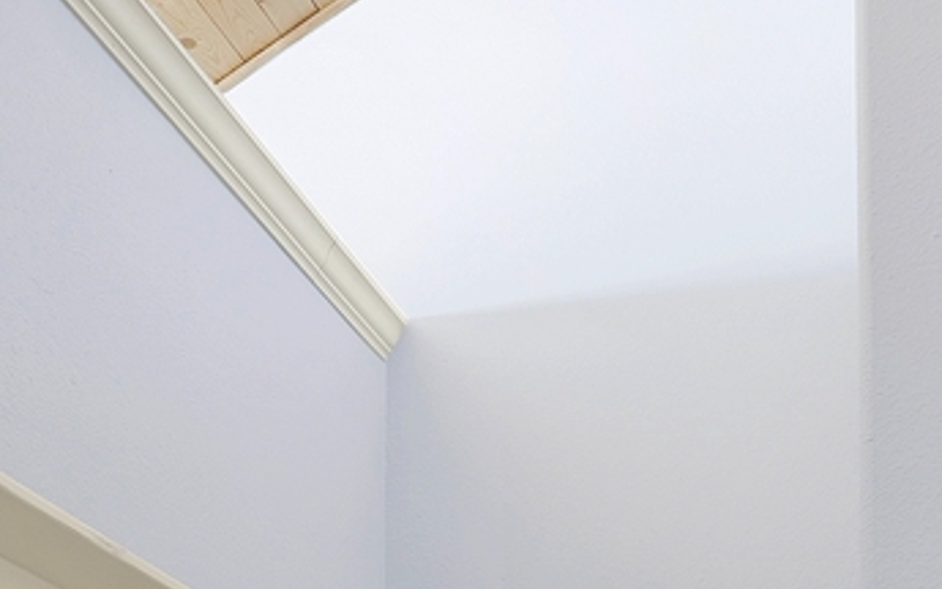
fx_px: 1795
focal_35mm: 70
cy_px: 1096
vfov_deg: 15.6
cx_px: 179
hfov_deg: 28.7
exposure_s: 1/10
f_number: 2.8
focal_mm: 14.6
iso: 250
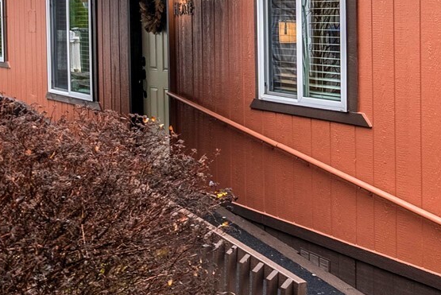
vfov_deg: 22.9
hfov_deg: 30.0
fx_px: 711
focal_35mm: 58
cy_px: 39
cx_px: 514
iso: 125
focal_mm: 19
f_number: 6.3
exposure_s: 1/30
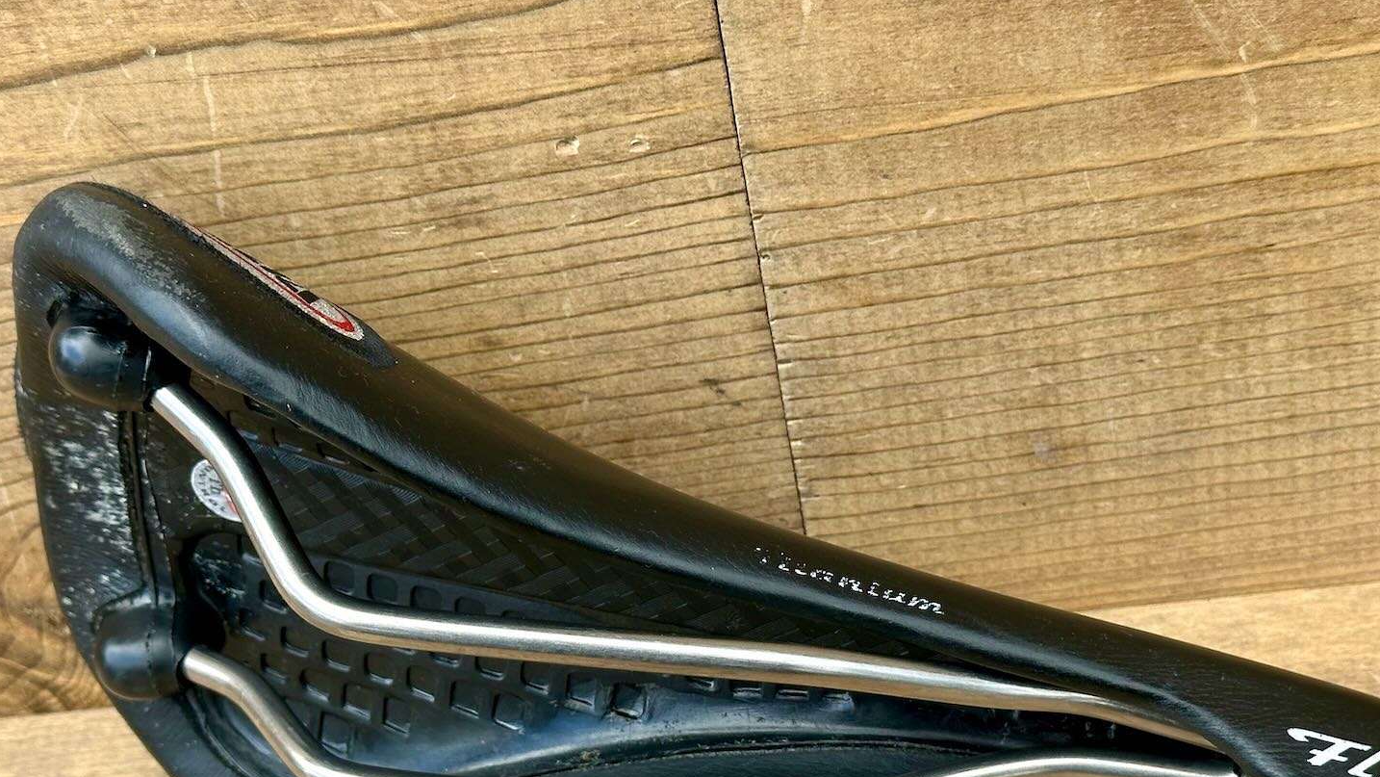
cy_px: 642
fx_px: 2562
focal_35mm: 70
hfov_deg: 30.1
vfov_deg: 17.1
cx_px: 718
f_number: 1.78
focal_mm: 6.86
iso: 64
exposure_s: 1/830
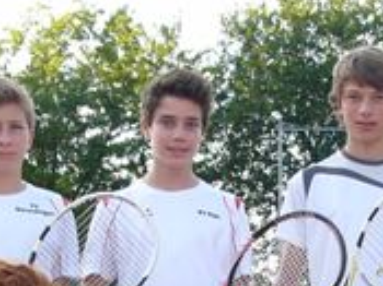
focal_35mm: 132
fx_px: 1459
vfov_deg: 10.8
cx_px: 280
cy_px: 415
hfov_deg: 14.9
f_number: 2.8
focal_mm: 6
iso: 50
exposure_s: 1/100
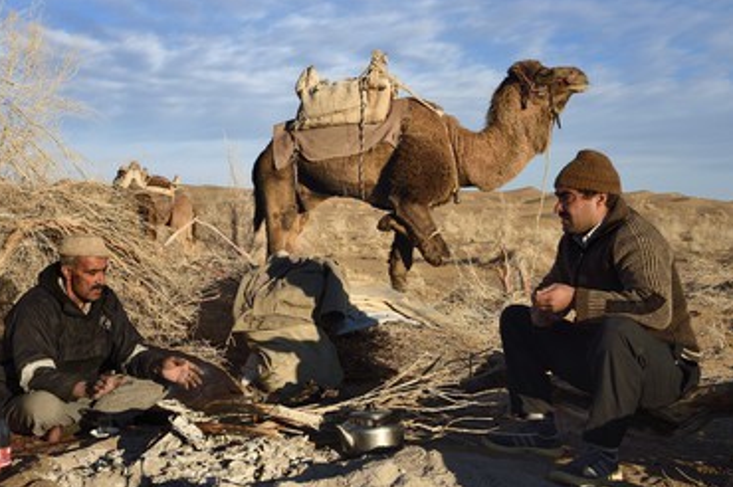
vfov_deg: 26.9
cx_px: 321
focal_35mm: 50
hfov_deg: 39.6
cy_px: 263
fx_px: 1017
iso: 400
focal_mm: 44
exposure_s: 1/250
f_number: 14
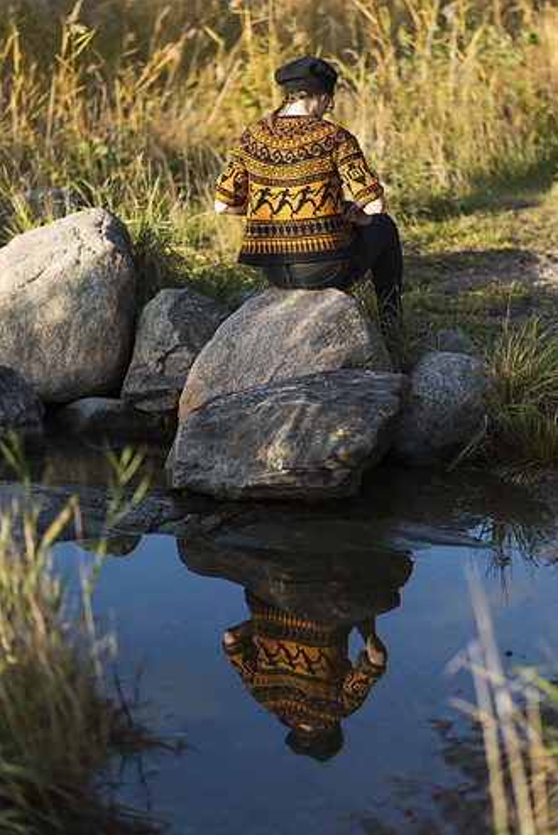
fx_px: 1997
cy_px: 421
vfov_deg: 23.6
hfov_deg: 15.9
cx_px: 281
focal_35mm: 86
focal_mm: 85
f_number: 1.8
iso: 64
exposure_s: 1/1250
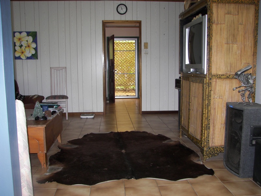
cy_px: 98
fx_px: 271
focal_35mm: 36
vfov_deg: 39.7
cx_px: 130
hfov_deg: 51.4
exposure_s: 1/30
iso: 64
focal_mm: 6
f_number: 2.8
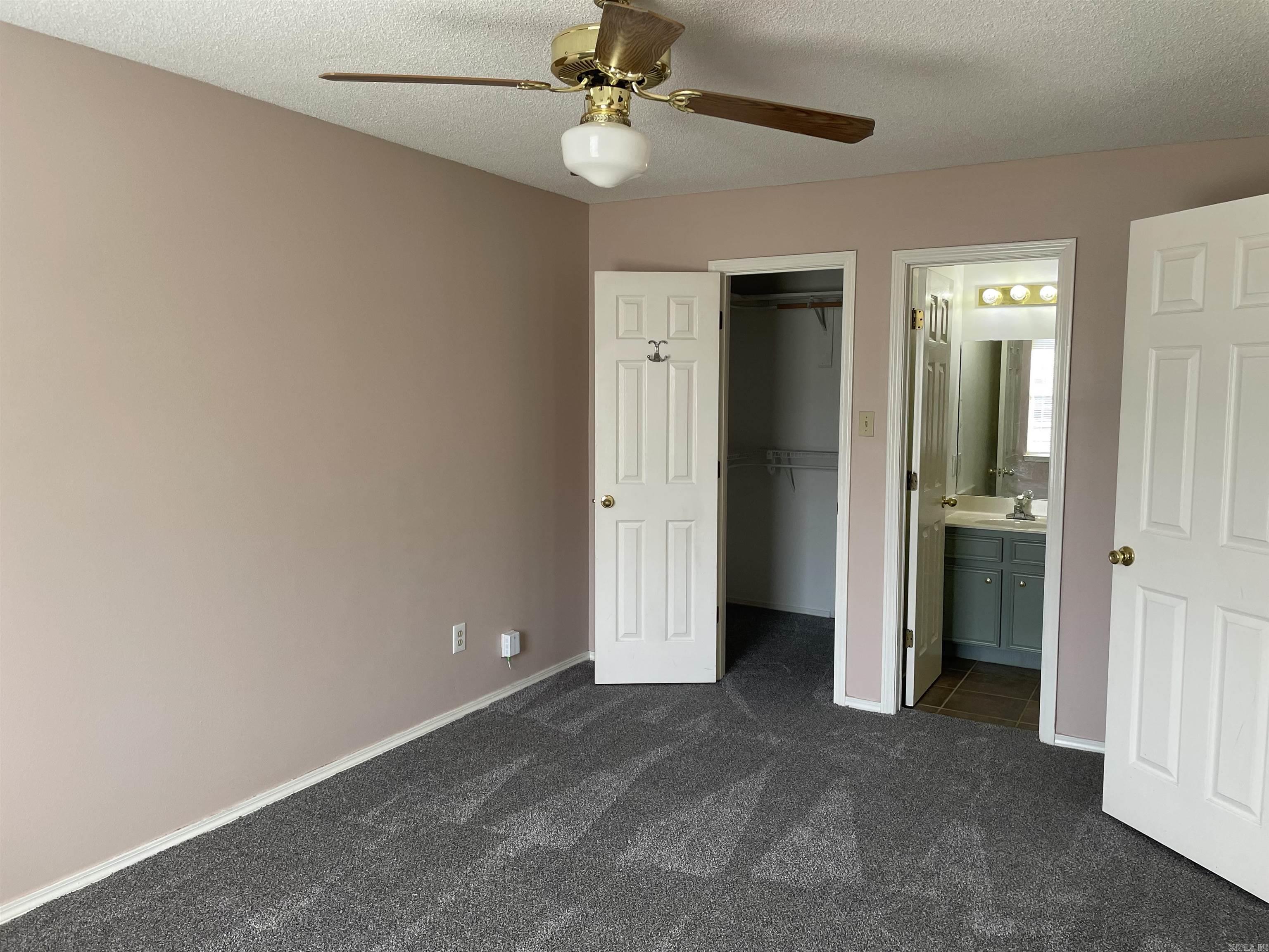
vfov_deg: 53.1
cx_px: 634
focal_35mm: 26
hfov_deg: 67.3
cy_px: 476
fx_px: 953
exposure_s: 1/121
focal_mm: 4.2
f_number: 1.6
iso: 100
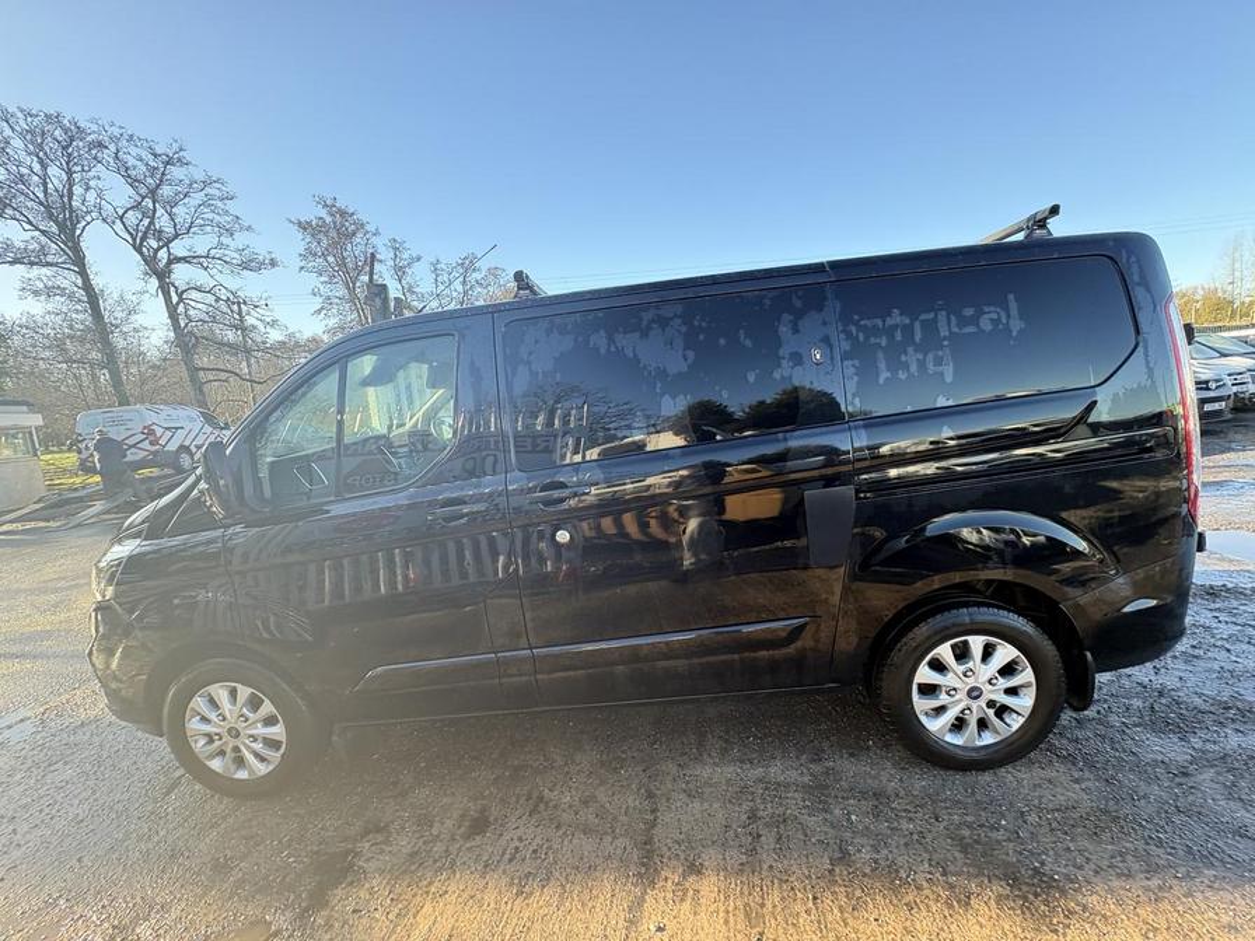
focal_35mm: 14
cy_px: 470
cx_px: 628
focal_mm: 2.22
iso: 100
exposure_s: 1/135
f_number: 2.2
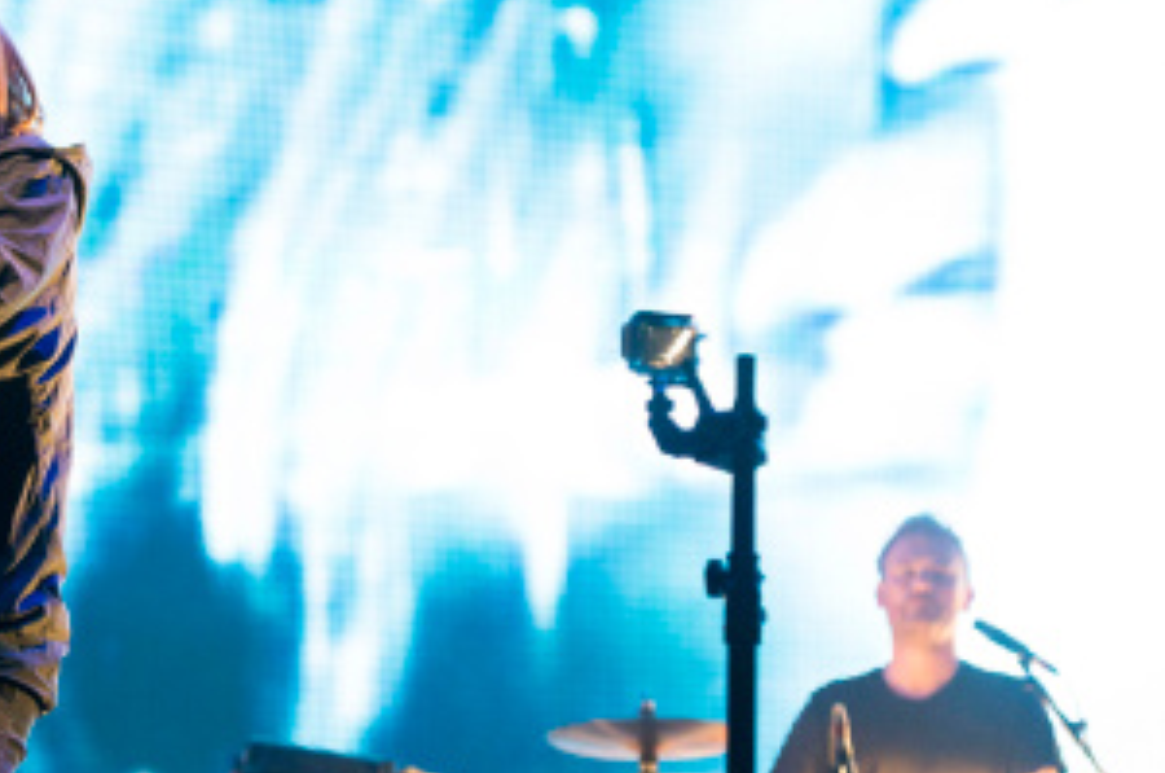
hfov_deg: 10.2
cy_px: 336
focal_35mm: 202
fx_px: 6526
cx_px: 381
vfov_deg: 6.8
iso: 3200
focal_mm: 102
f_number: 3.5
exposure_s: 1/200
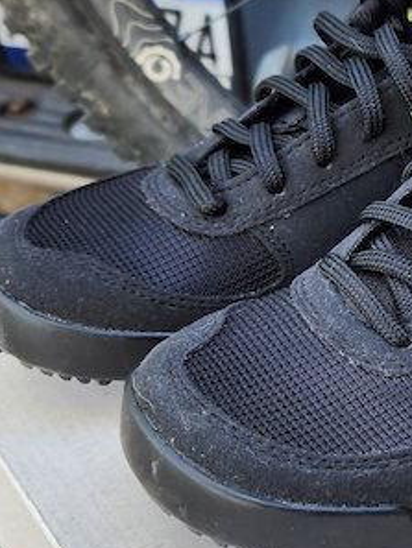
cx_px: 464
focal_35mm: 62
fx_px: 983
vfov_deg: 31.2
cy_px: 279
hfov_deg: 22.2
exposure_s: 1/180
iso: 100
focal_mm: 5.4
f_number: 1.8
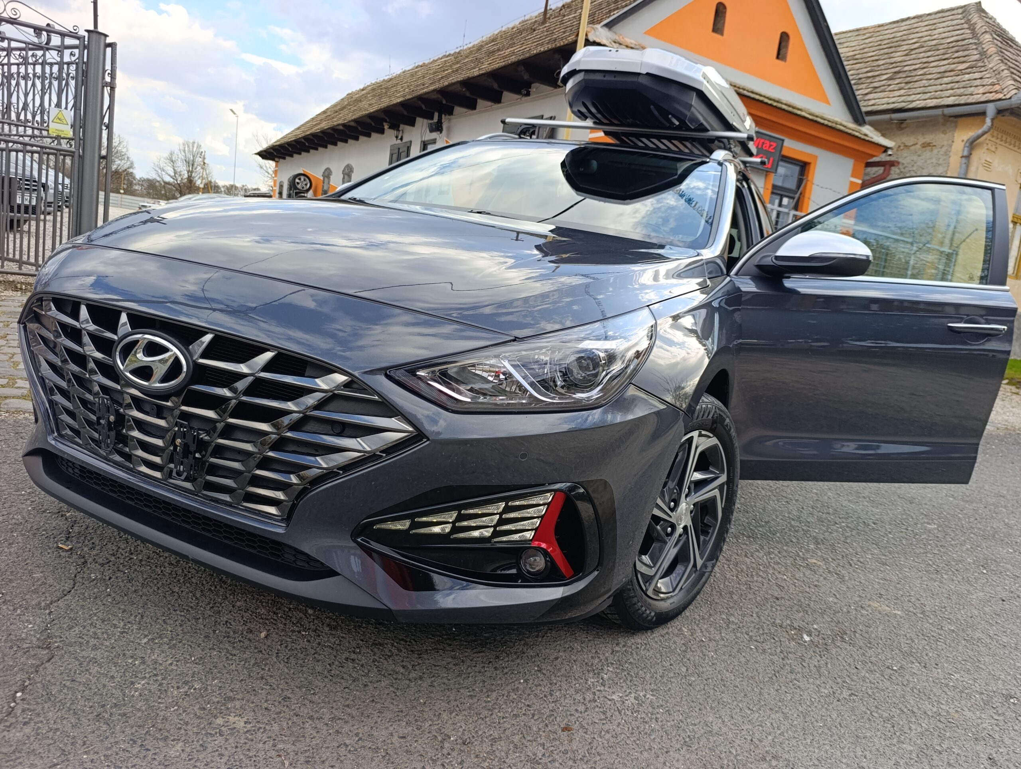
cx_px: 510
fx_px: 679
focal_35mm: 23
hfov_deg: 73.8
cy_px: 384
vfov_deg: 59.0
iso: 50
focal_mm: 6.14
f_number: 1.6
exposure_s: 1/163
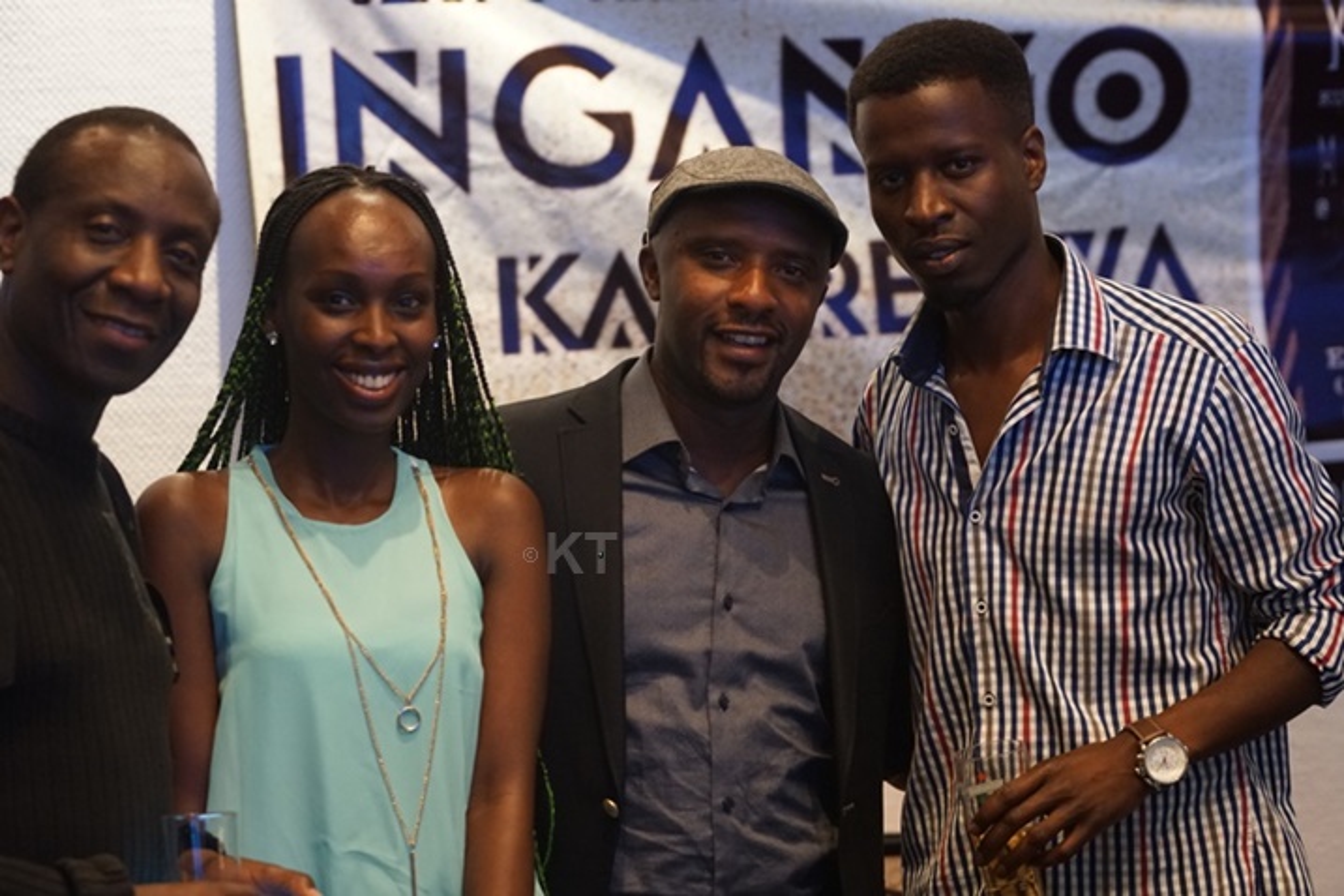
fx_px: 4760
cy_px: 448
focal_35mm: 128
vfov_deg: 10.8
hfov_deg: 16.1
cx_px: 672
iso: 1600
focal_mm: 85
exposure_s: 1/20
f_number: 2.8
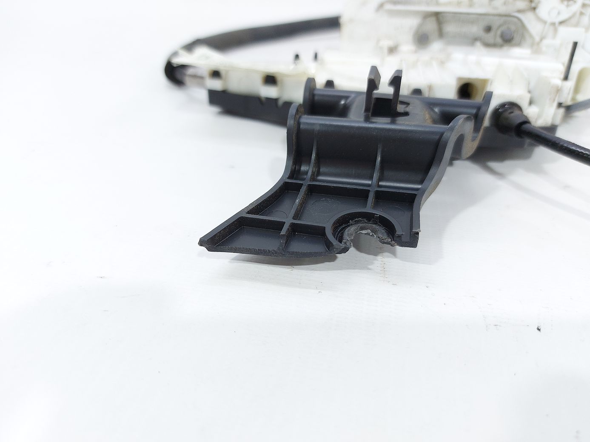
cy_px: 221
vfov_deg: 56.8
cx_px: 295
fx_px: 409
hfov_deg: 71.6
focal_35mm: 24
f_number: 1.8
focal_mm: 5.23
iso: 80
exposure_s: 1/50
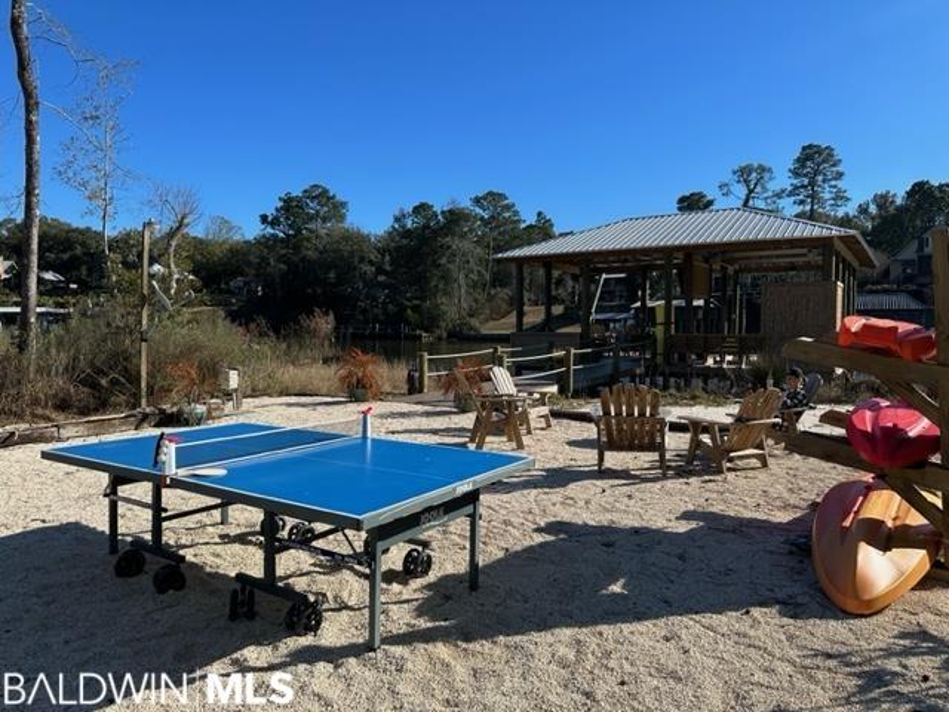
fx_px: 658
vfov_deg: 56.8
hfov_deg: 71.6
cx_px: 474
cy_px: 356
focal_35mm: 24
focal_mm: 6.86
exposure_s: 1/4545
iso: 80
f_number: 1.78
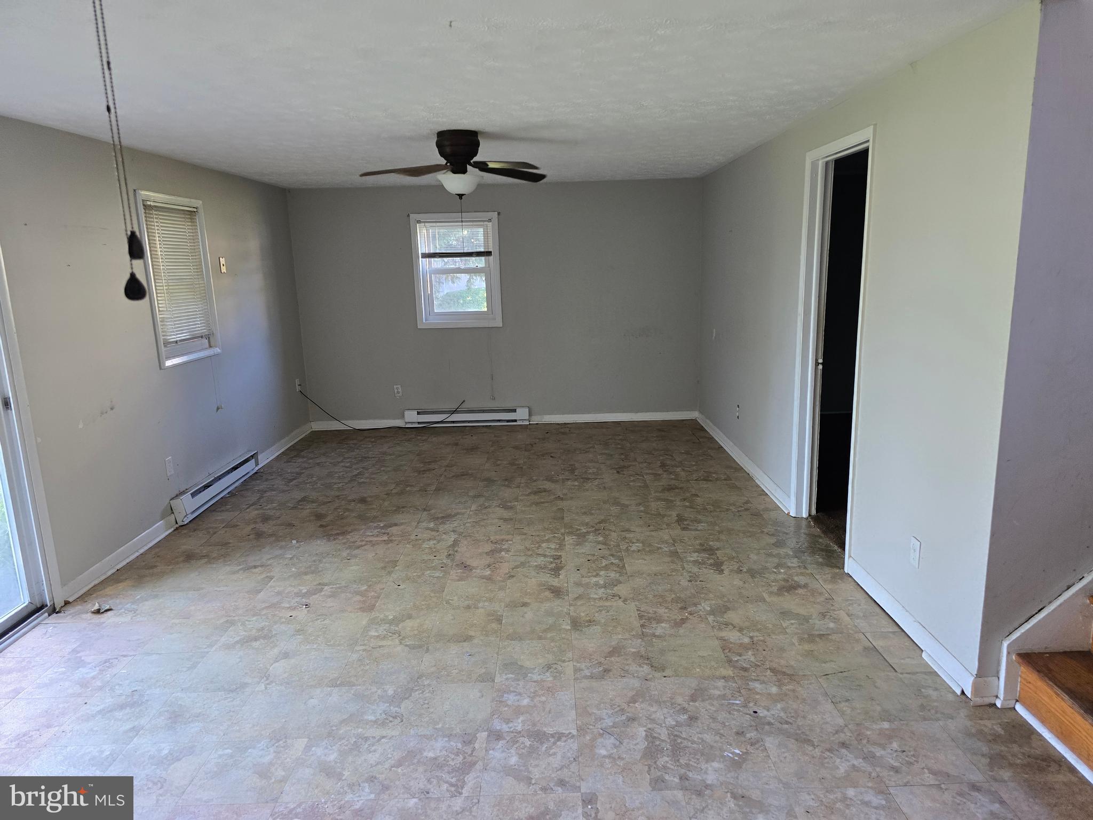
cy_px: 410
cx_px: 546
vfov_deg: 58.9
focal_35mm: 23
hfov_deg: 73.9
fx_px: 726
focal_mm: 6.3
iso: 320
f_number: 1.7
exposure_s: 1/120
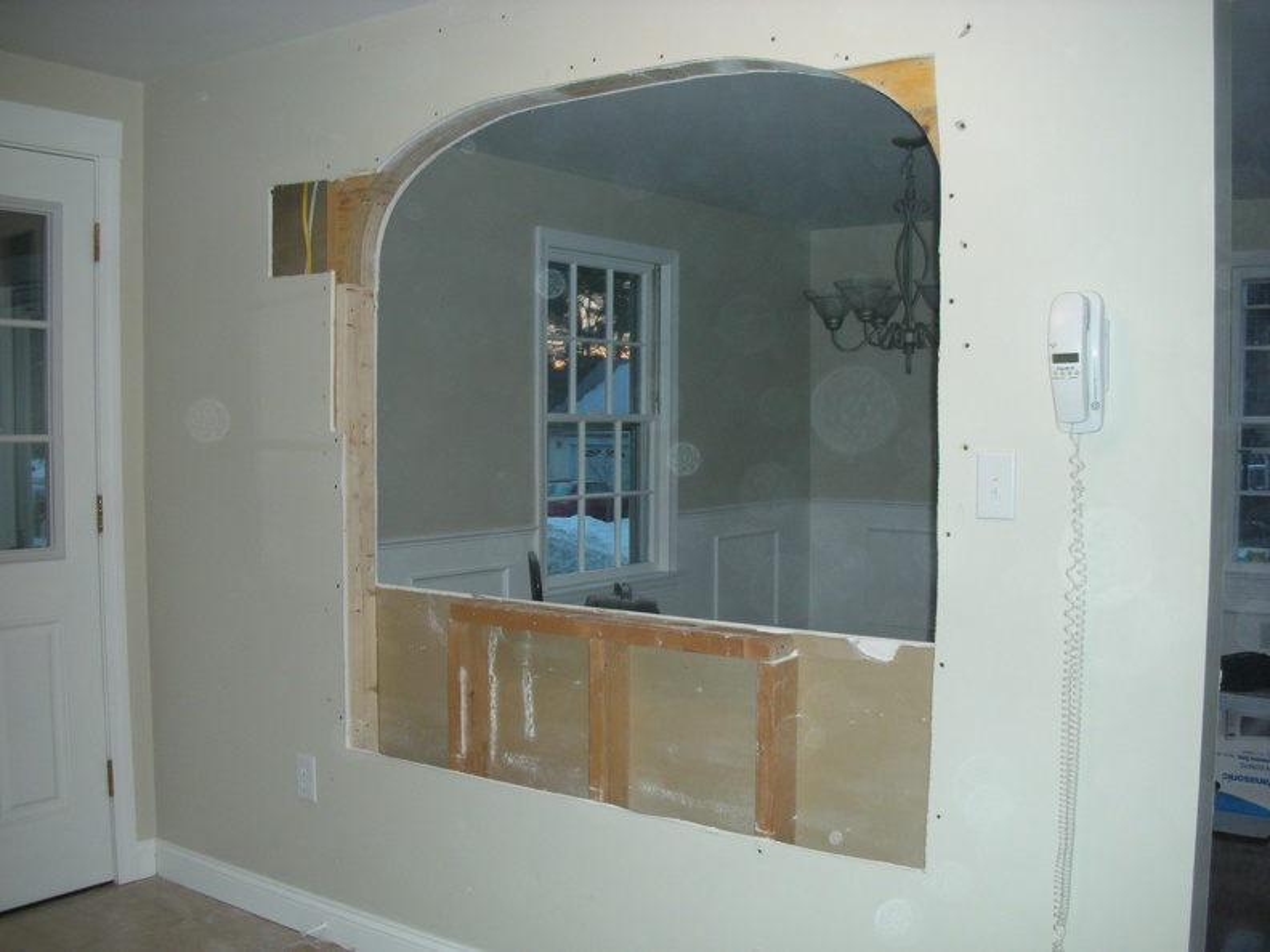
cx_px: 635
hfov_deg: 52.6
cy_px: 476
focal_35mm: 35
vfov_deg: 40.7
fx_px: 1284
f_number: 2.8
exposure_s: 1/60
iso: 139
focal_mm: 5.8
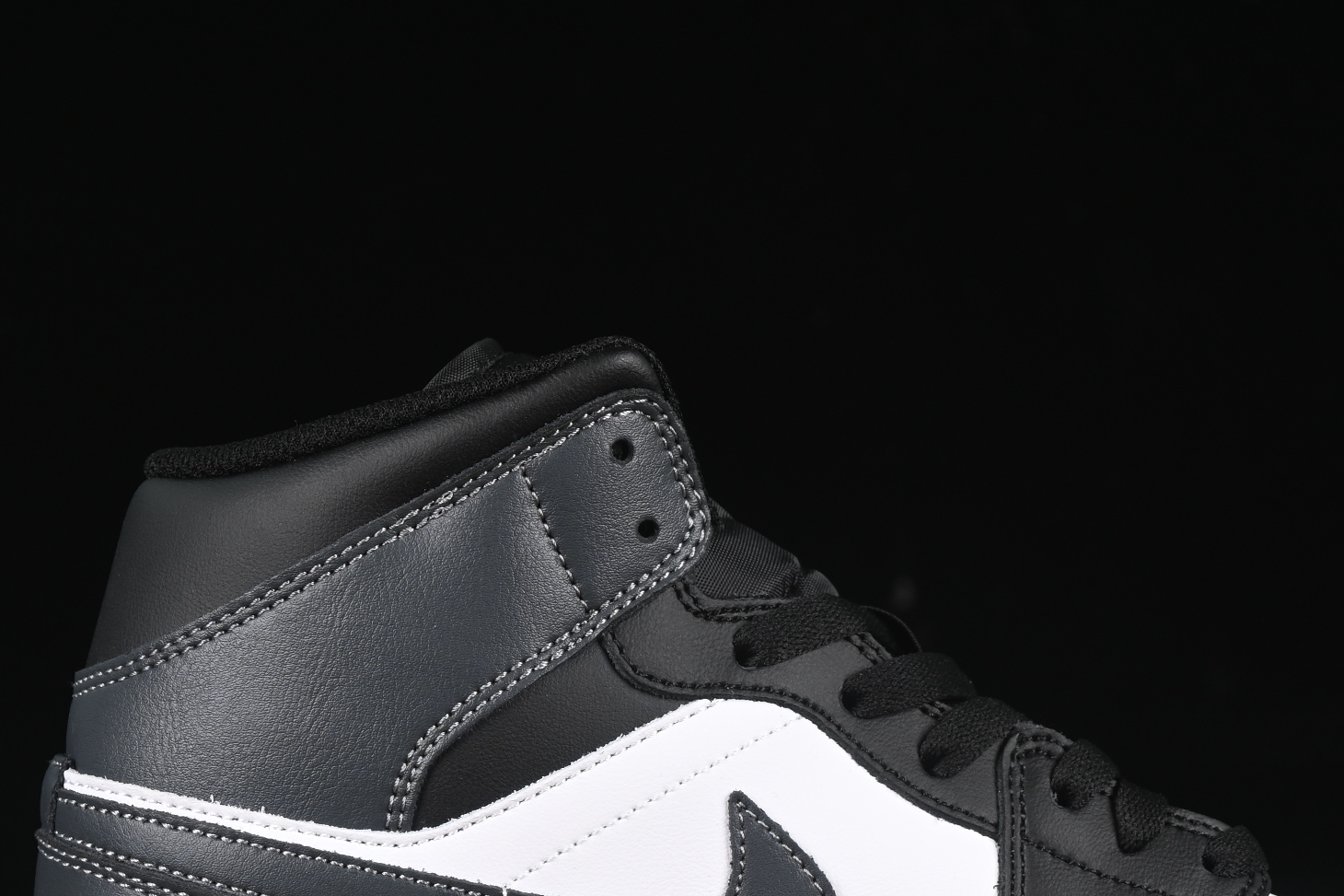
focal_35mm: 143
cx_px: 854
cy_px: 739
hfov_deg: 14.3
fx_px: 5338
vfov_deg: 9.6
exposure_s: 1/60
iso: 160
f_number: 6.3
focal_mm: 50
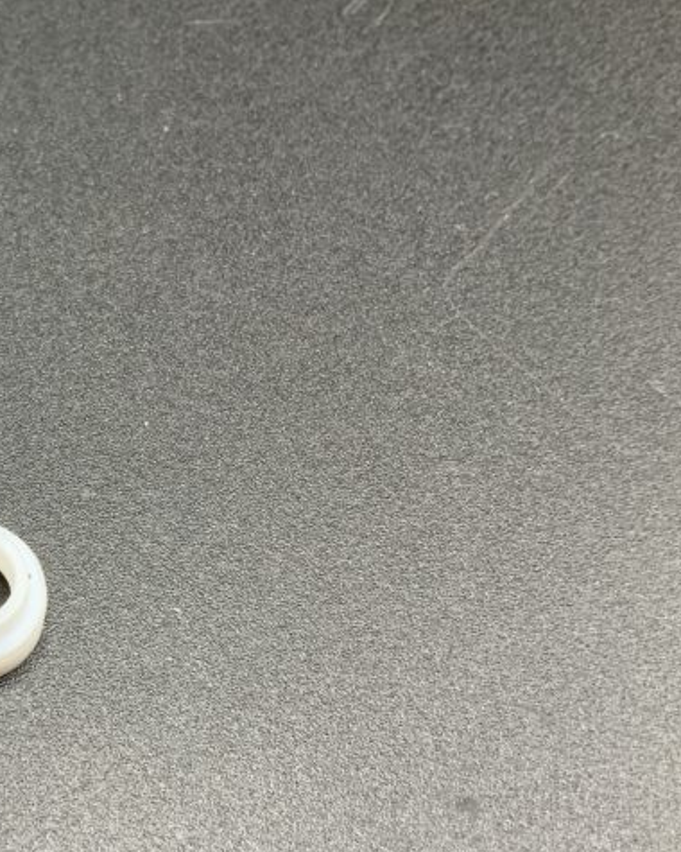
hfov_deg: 23.1
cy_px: 572
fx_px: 1537
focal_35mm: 61
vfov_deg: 30.7
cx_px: -113
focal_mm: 3
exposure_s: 1/120
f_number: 1.8
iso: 40
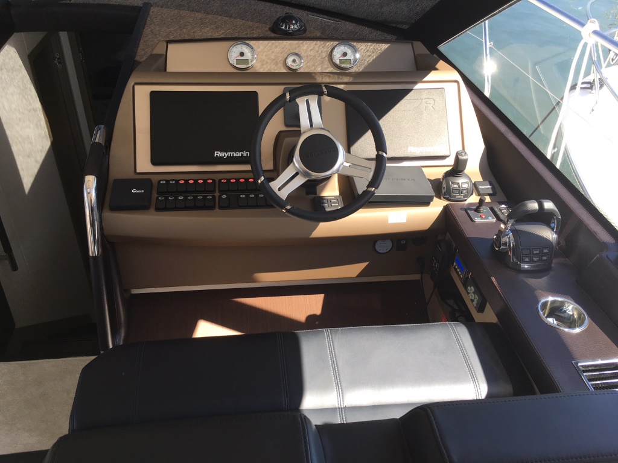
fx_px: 518
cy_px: 232
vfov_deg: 48.2
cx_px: 309
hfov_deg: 61.7
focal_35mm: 29
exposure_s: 1/106
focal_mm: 4.15
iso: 25
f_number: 2.2
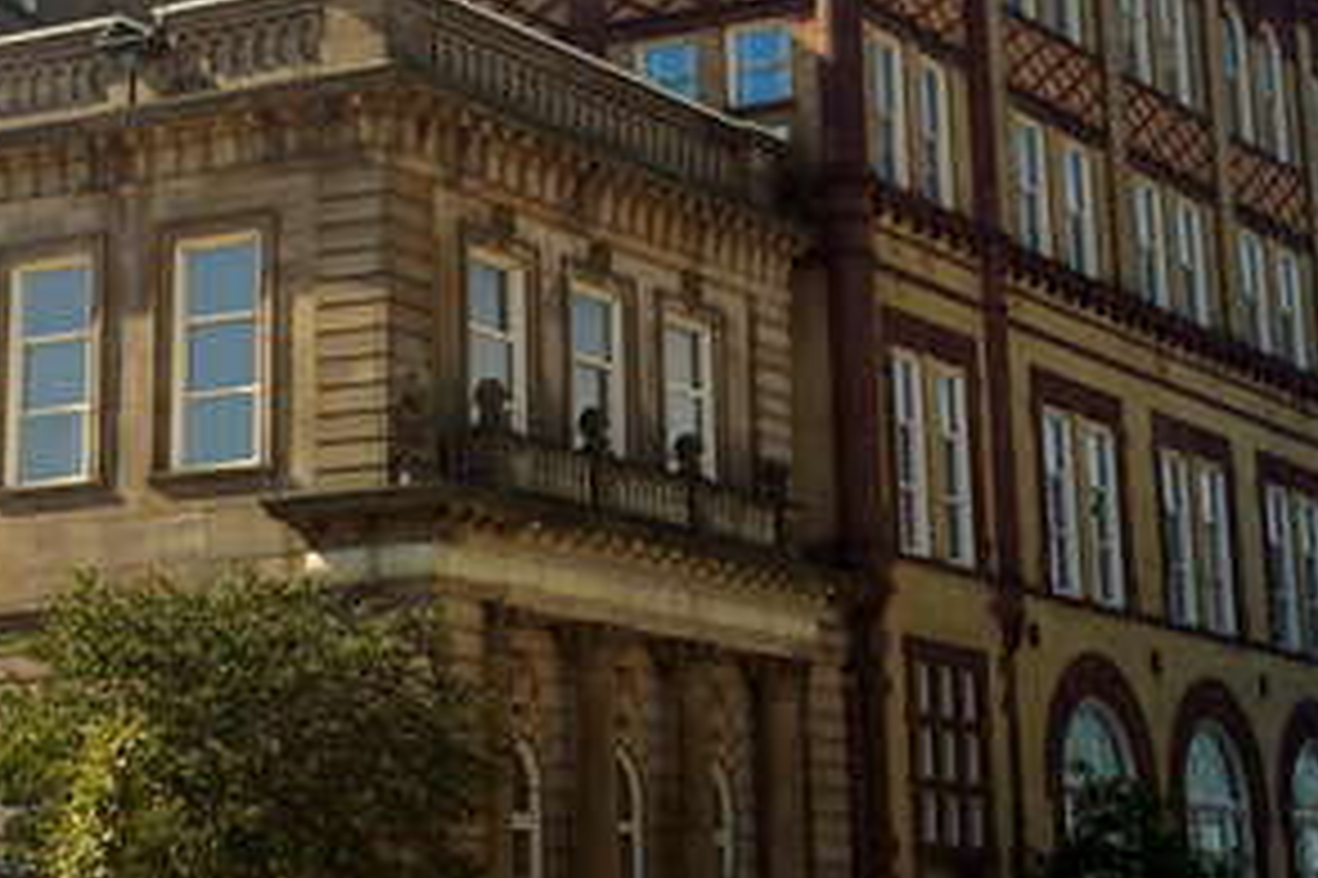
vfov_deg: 16.5
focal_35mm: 82
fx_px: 3000
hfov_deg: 24.6
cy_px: 173
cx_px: 360
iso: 100
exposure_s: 1/125
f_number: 11
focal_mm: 20
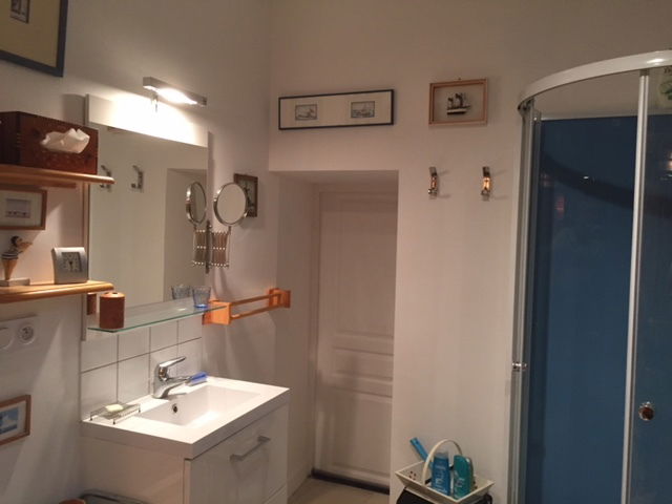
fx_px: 563
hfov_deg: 61.7
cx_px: 336
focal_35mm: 29
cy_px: 252
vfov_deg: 48.2
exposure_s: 1/33
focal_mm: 4.15
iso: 200
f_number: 2.2
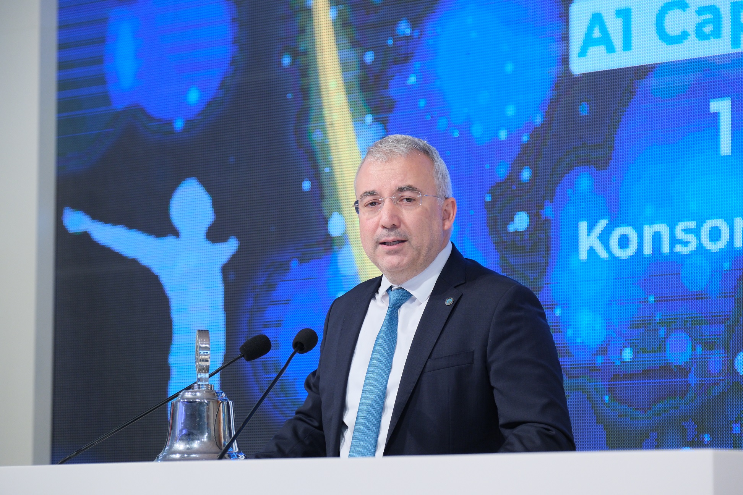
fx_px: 3034
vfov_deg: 9.3
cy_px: 248
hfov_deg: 14.0
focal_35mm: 147
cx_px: 372
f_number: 3.6
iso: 1250
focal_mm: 98.2
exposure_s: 1/125
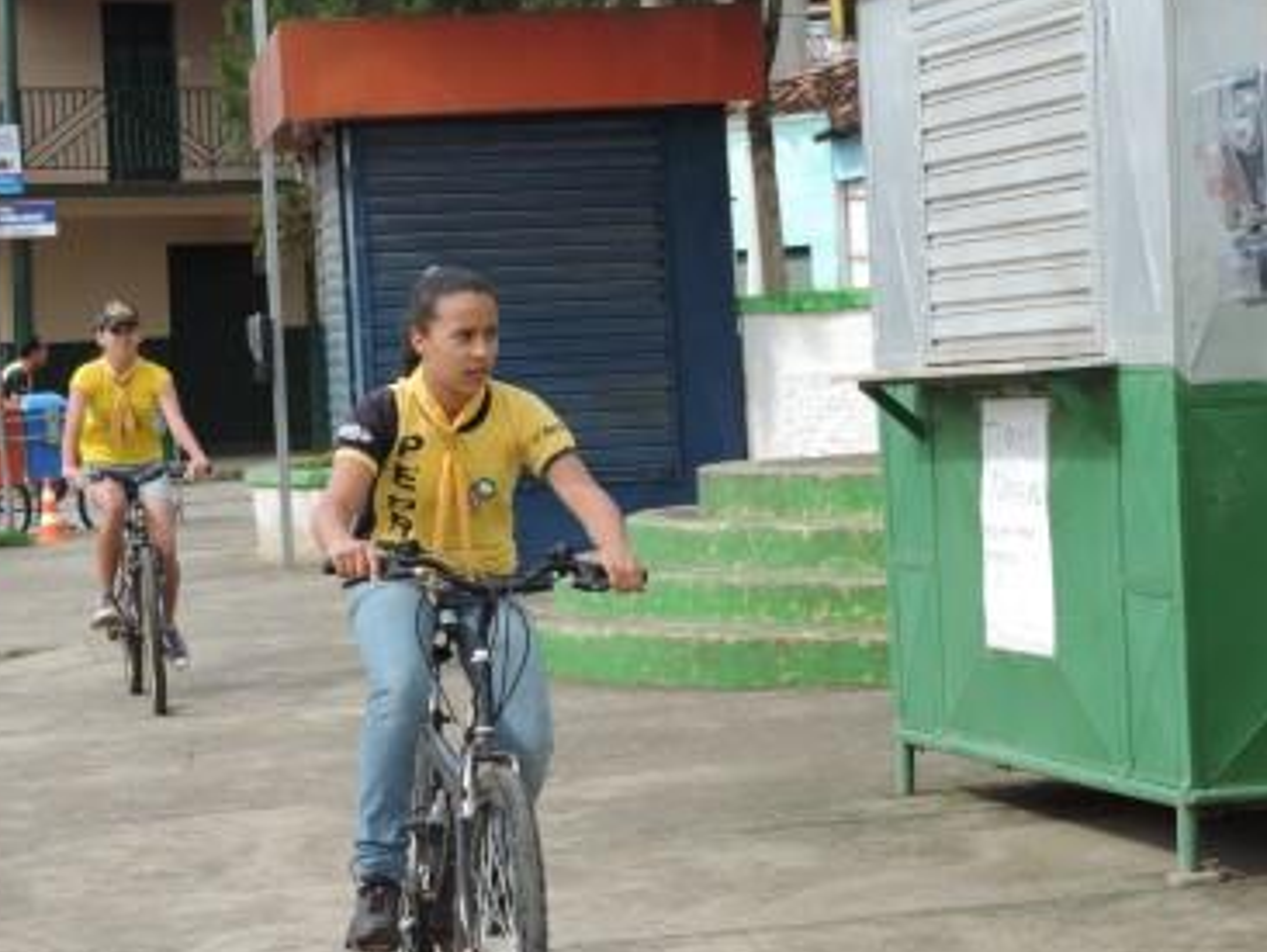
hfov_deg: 18.9
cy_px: 450
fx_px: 3809
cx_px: 554
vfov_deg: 14.2
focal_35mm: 104
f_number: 4
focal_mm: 15.1
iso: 80
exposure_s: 1/400
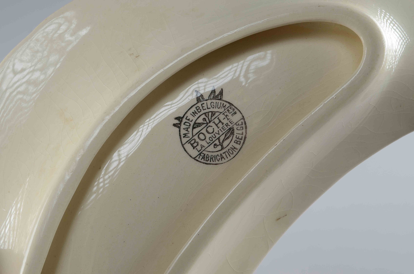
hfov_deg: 36.9
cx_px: 207
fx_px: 620
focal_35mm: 54
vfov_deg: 25.0
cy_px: 137
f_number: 13
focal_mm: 36
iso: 100
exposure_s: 1/80
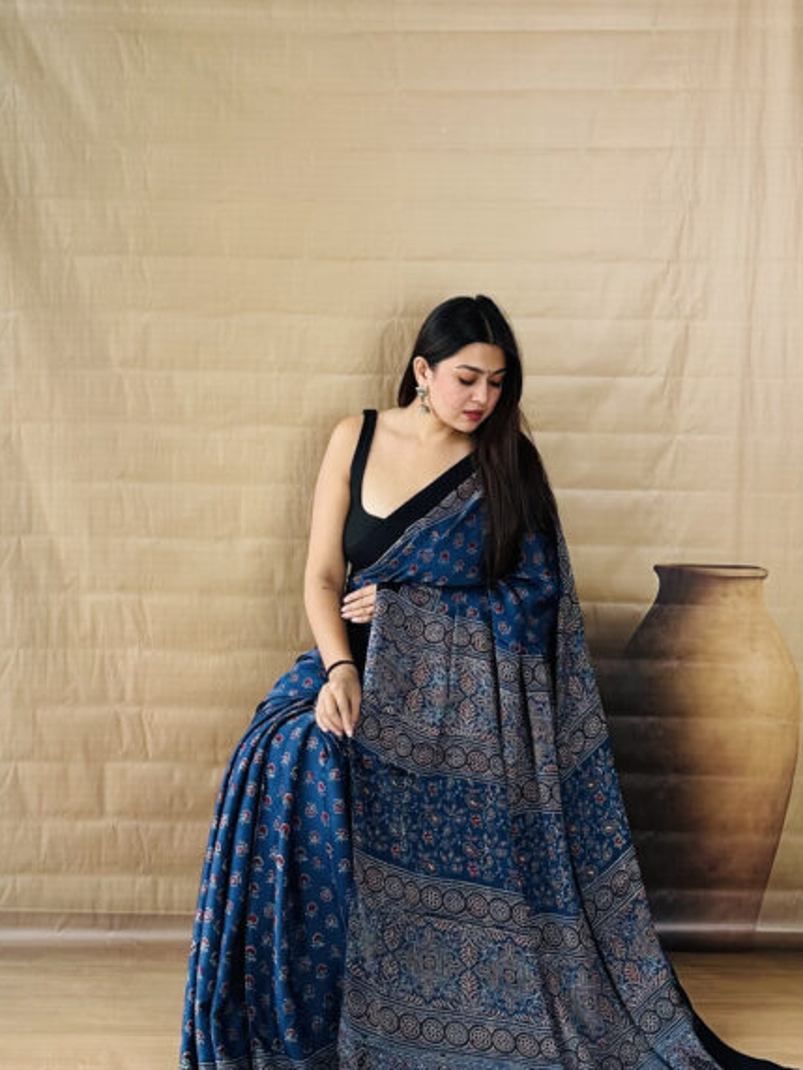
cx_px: 455
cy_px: 540
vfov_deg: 63.4
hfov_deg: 49.6
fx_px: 866
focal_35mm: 28
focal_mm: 6.86
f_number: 1.78
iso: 100
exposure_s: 1/121
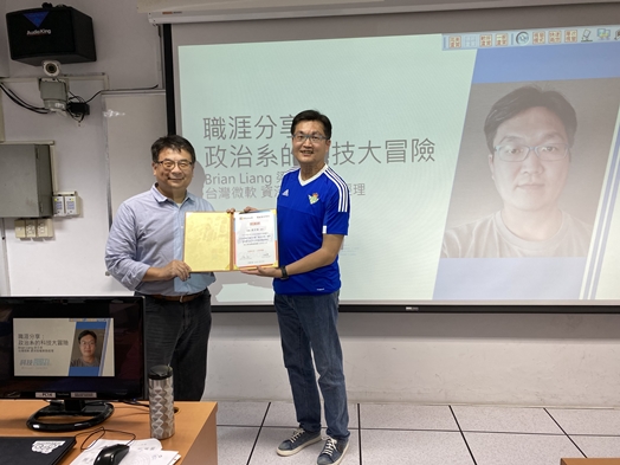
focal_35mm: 26
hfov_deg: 67.3
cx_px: 310
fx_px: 466
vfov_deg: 53.1
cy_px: 232
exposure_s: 1/120
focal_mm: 4.25
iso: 80
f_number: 1.8
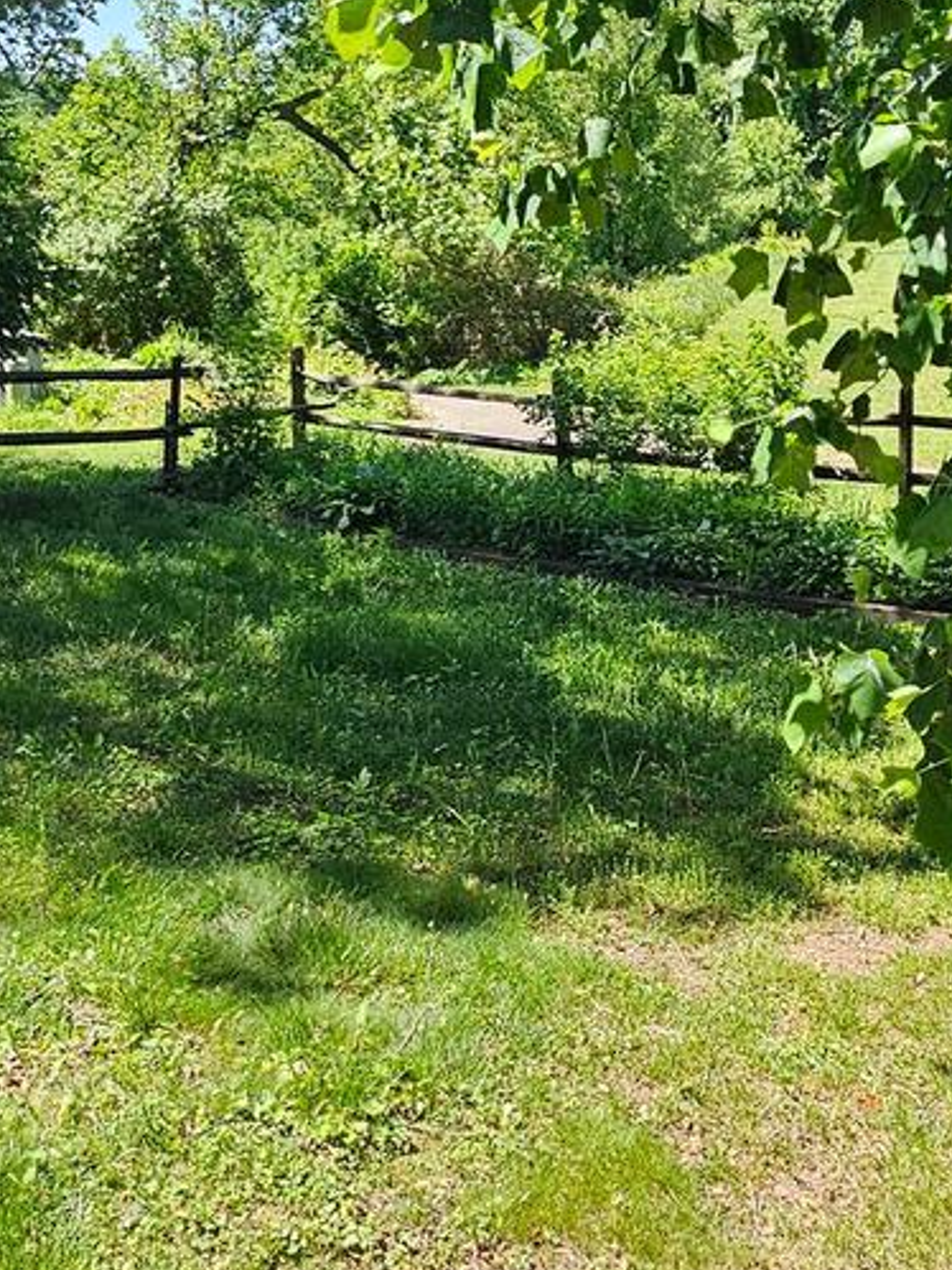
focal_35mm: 40
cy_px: 374
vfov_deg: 45.7
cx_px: 527
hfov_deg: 35.9
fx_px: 1467
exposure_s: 1/812
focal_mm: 2.2
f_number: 2.2
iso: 64
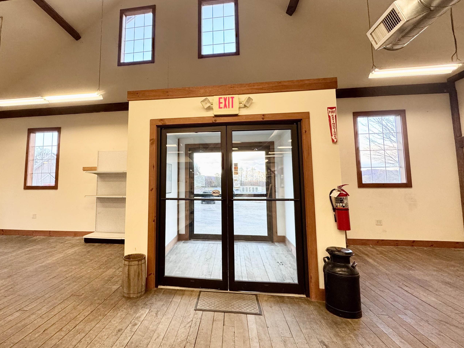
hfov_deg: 90.4
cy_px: 163
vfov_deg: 74.6
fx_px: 228
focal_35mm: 17
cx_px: 199
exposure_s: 1/120
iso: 250
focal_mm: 2.22
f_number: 2.2
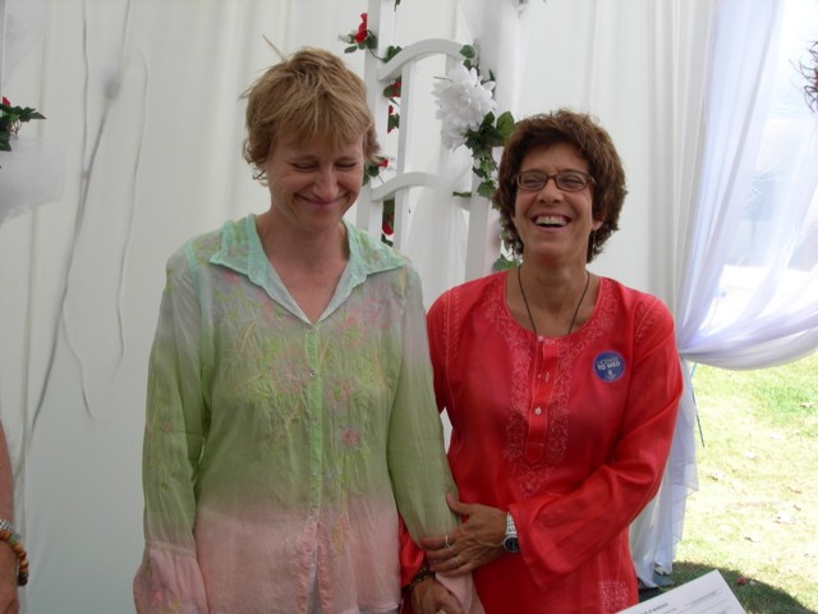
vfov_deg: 37.7
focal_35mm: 38
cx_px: 409
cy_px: 307
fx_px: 898
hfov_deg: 49.0
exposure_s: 1/96.1
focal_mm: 7.8
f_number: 4.8
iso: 50
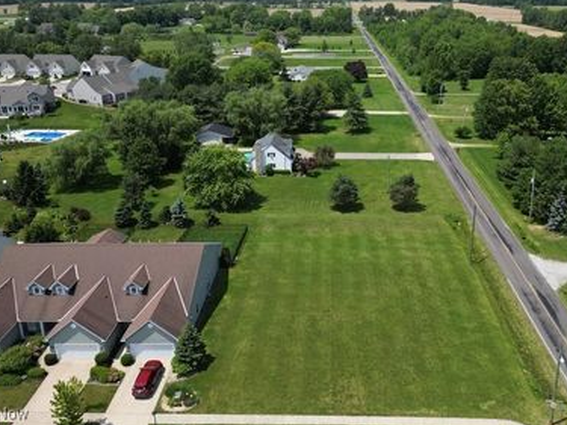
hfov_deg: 56.5
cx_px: 333
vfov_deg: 43.6
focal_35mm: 32
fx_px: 524
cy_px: 146
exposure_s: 1/2500
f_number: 1.7
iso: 100
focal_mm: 6.72
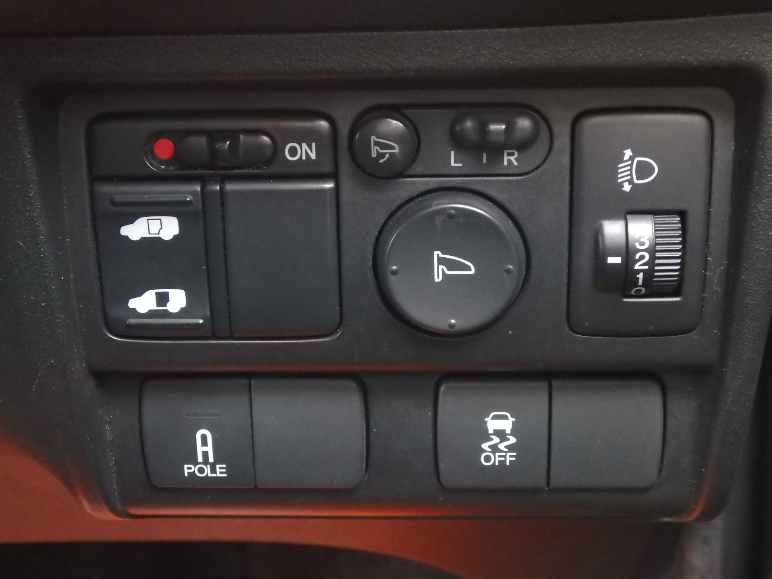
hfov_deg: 32.2
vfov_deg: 24.4
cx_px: 386
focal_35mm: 60
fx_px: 1338
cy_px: 290
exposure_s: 1/20
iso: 1600
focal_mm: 10.8
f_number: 4.2
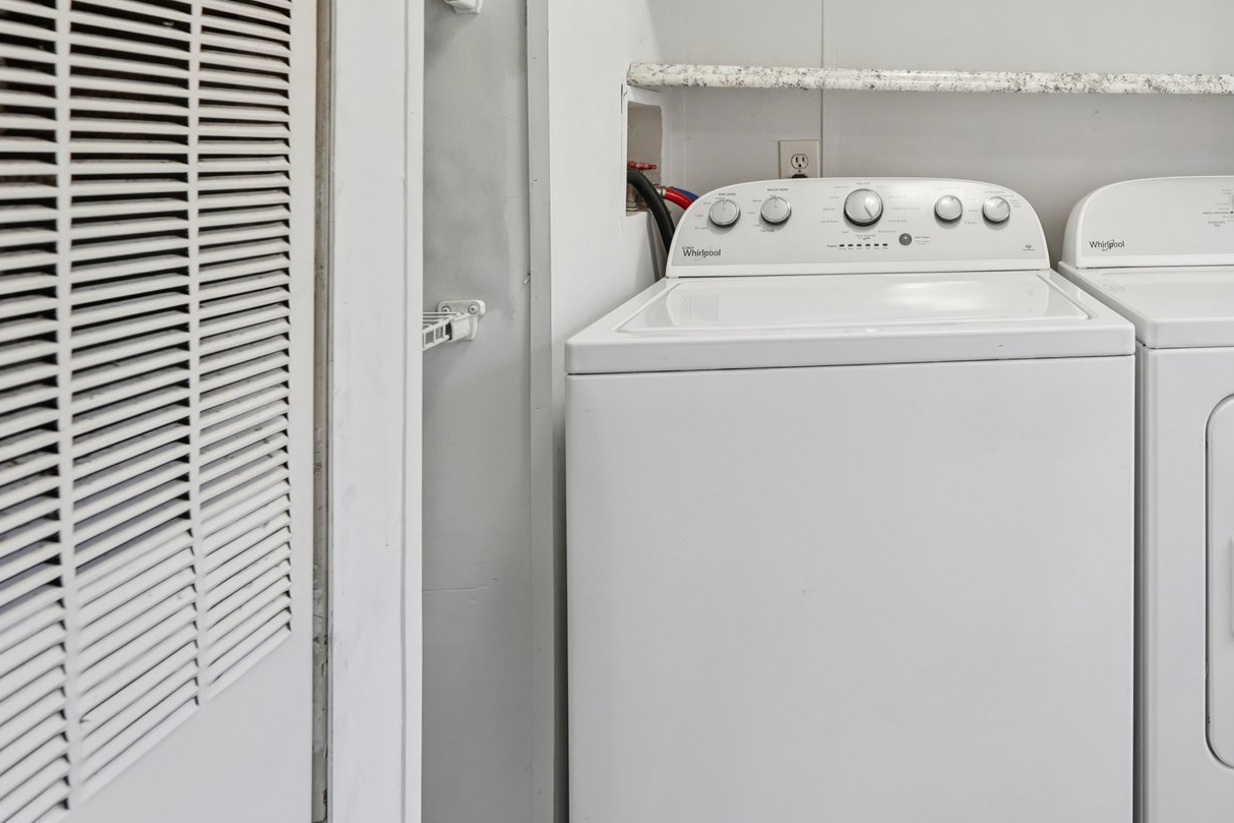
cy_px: 163
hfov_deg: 61.0
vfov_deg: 45.5
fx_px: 925
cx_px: 1013
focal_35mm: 27
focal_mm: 16
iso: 800
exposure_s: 1/25
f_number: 8
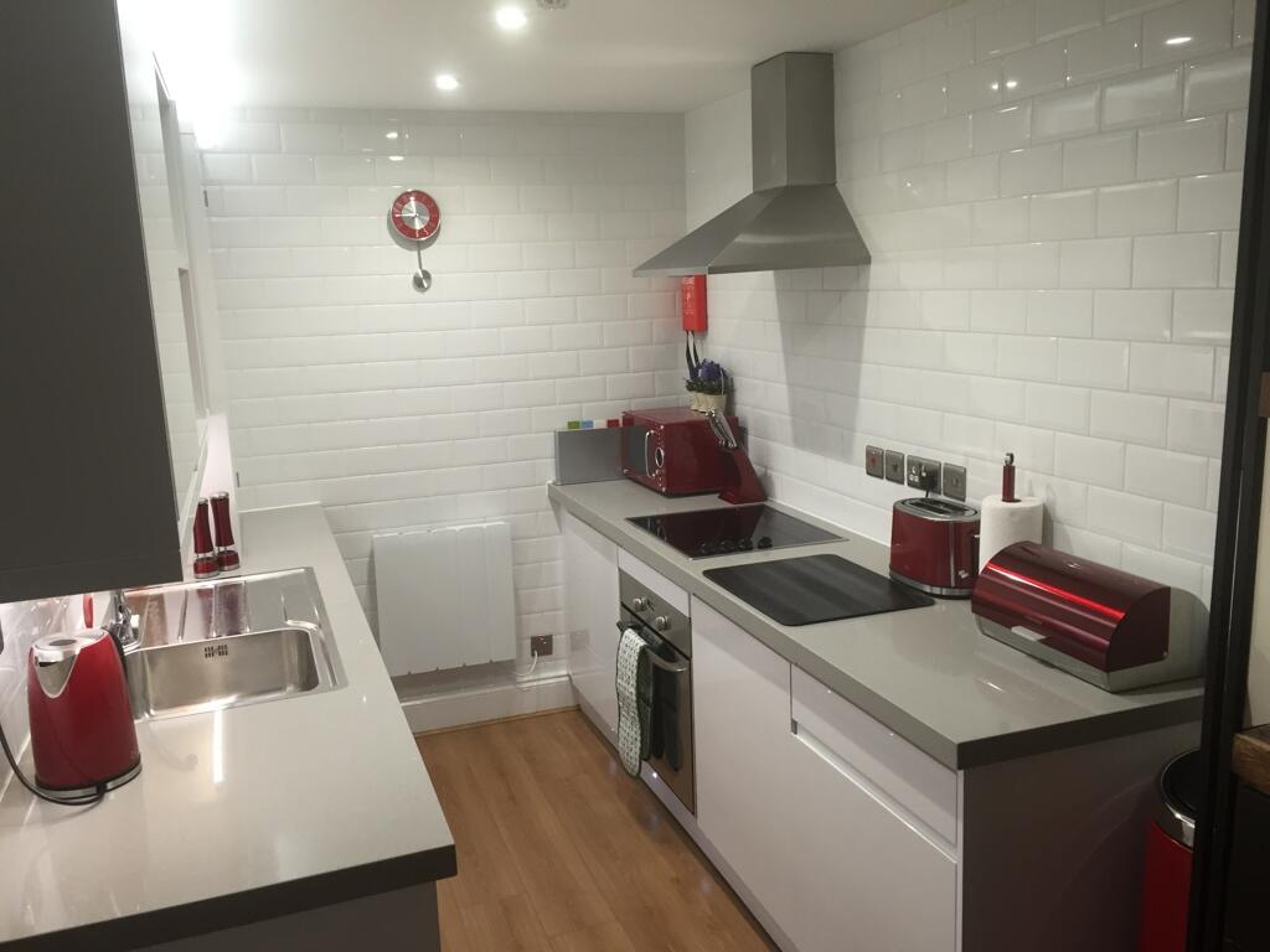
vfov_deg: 48.2
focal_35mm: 29
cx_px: 635
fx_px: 1064
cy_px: 476
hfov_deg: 61.7
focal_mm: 4.15
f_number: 2.2
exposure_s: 1/33
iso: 100
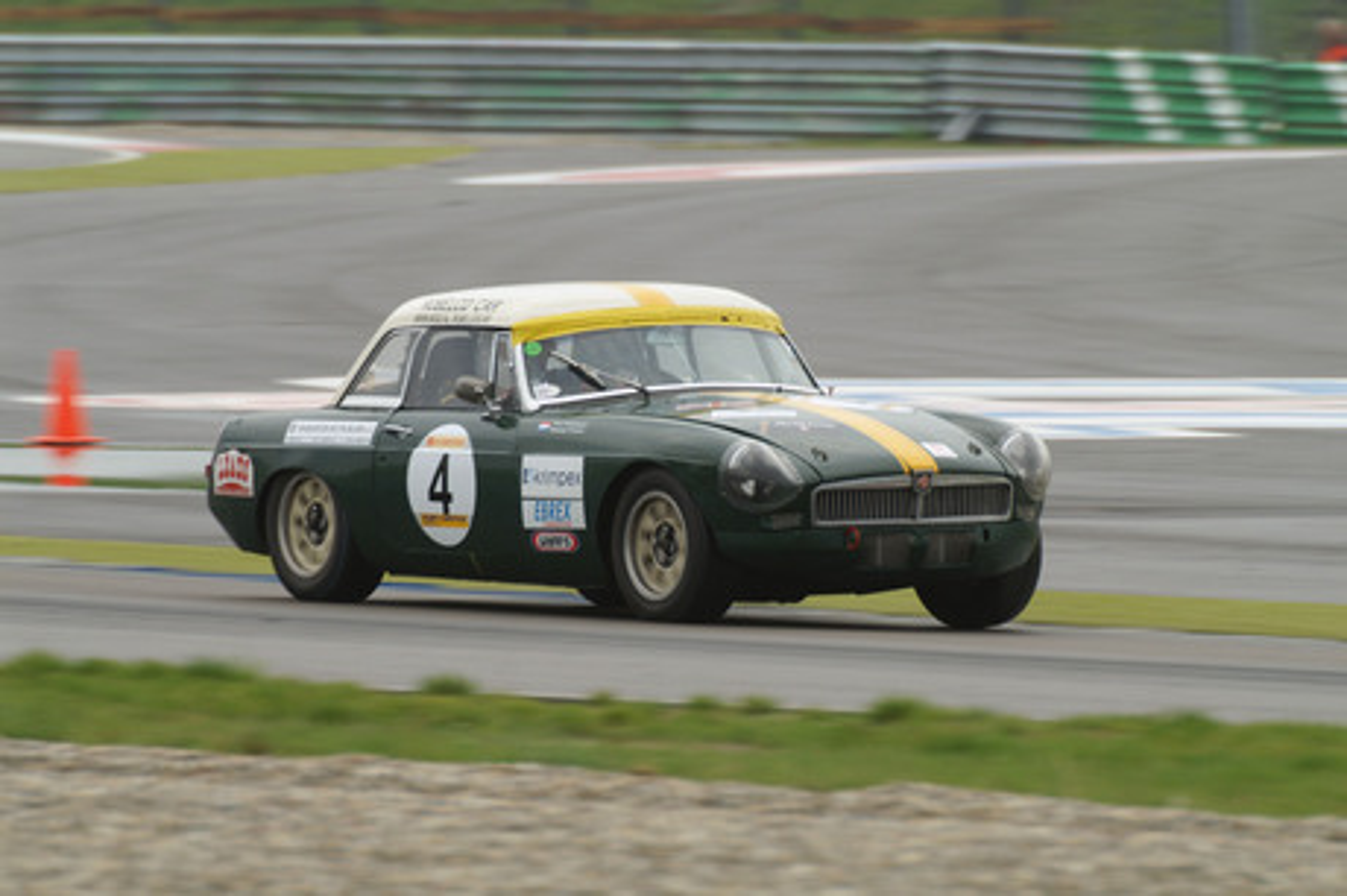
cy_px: 448
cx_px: 674
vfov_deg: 2.5
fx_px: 20190
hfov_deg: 3.8
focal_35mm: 540
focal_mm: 360
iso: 100
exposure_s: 1/200
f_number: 9.5
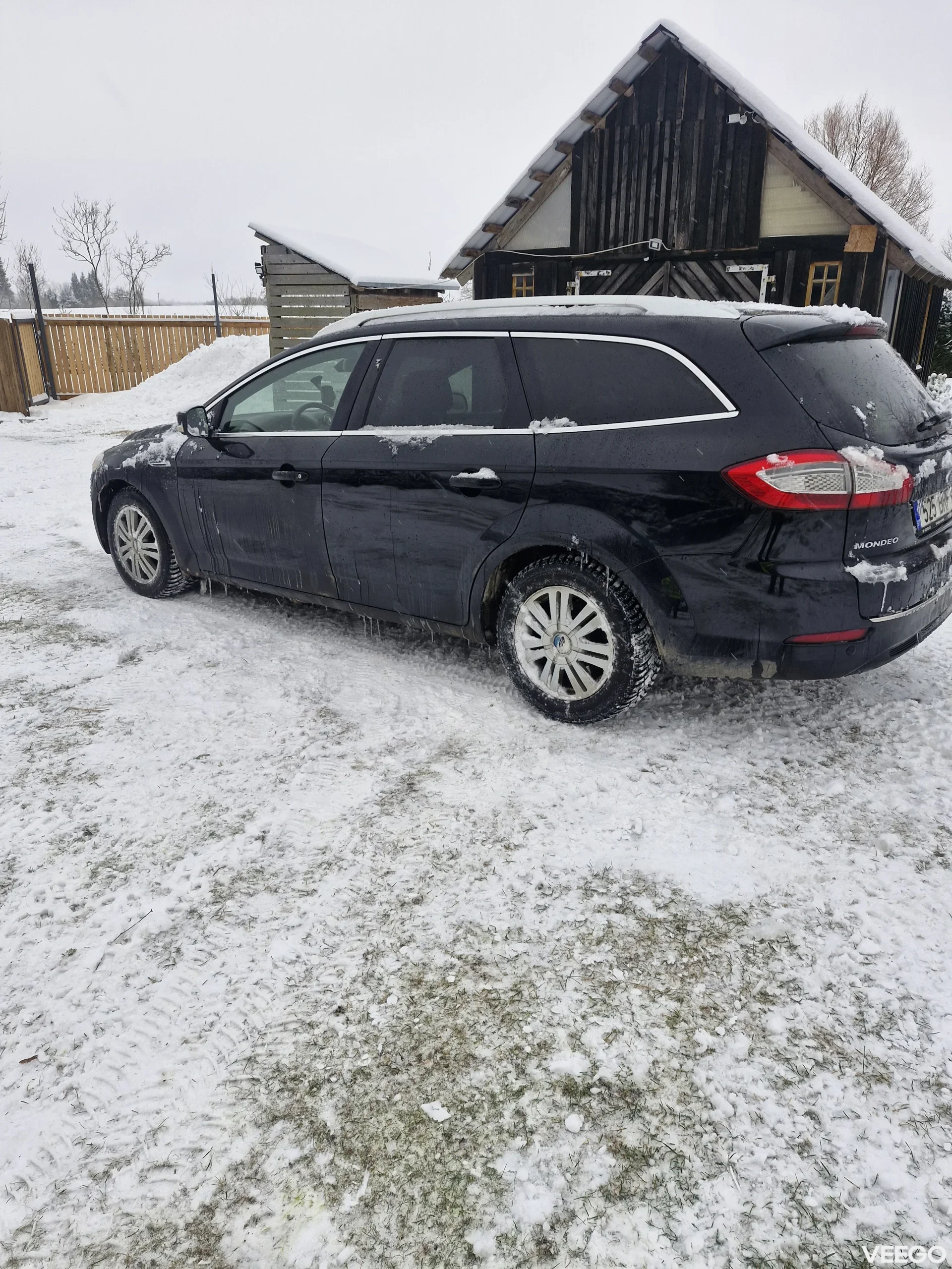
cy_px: 634
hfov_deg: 58.9
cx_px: 476
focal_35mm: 23
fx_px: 843
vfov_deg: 73.9
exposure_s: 1/180
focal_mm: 5.54
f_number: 1.8
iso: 50
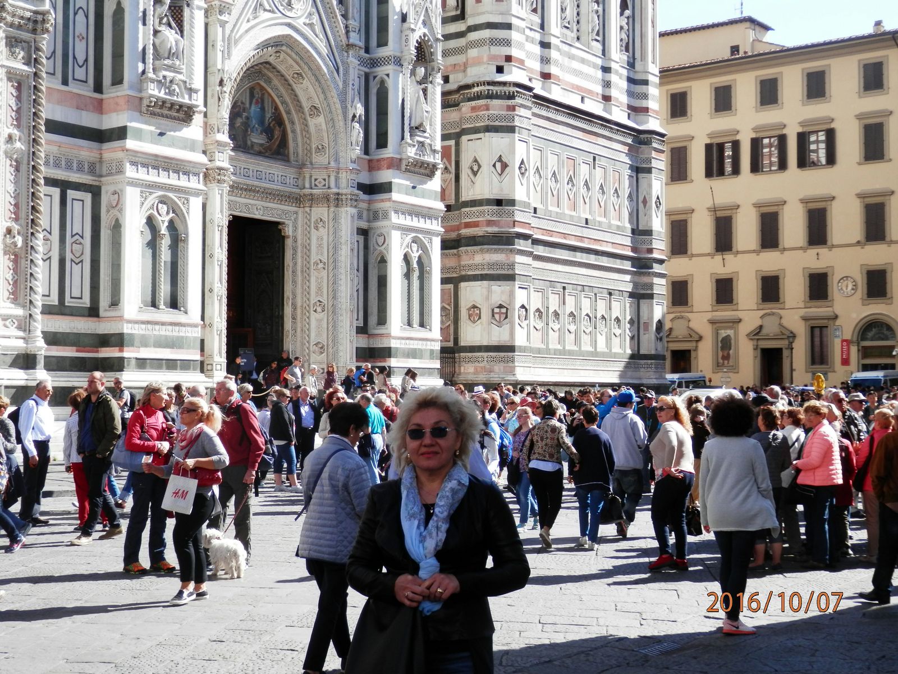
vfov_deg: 29.7
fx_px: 1271
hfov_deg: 38.9
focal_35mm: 49
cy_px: 337
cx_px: 449
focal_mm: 8.9
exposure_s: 1/250
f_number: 4
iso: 80
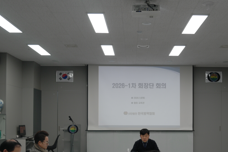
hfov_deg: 40.9
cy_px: 113
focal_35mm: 48
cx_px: 140
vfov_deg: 27.7
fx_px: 304
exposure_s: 1/60
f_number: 3.5
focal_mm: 16
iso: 100
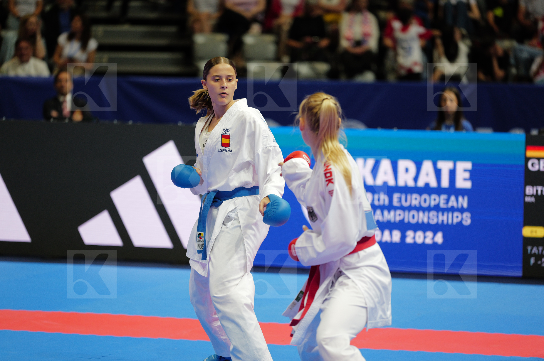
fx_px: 2474
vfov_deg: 8.3
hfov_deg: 12.5
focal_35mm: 164
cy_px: 180
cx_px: 272
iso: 2000
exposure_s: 1/1000
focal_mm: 164
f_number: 2.8
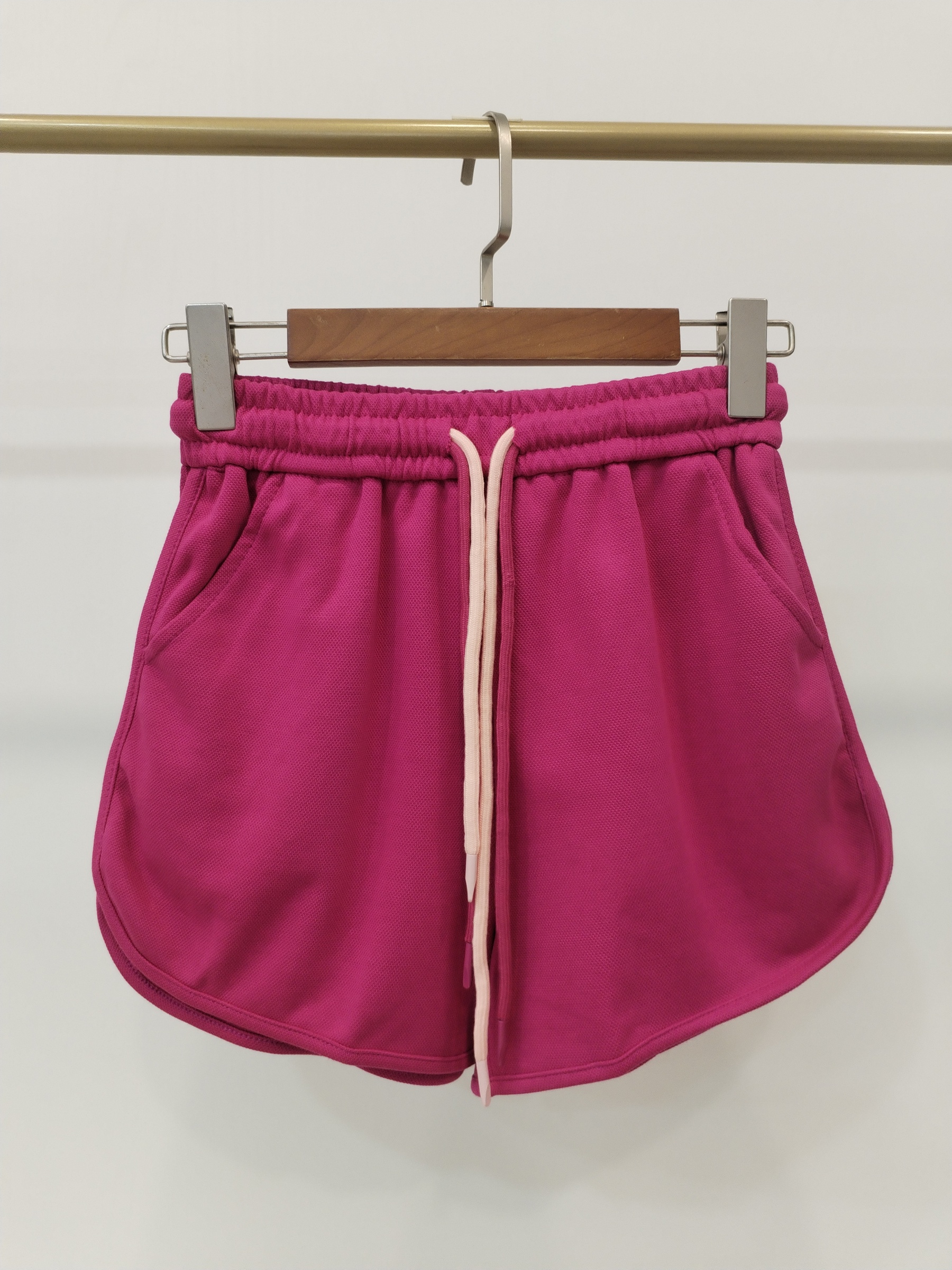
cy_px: 635
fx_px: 1063
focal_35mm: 29
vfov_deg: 61.7
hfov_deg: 48.2
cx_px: 476
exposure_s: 1/60
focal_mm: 4.75
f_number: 1.8
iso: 361
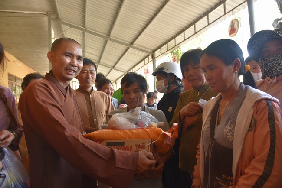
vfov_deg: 53.2
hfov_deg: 73.7
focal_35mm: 24
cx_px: 141
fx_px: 188
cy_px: 94
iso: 400
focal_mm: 24
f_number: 4.5
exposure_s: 1/80
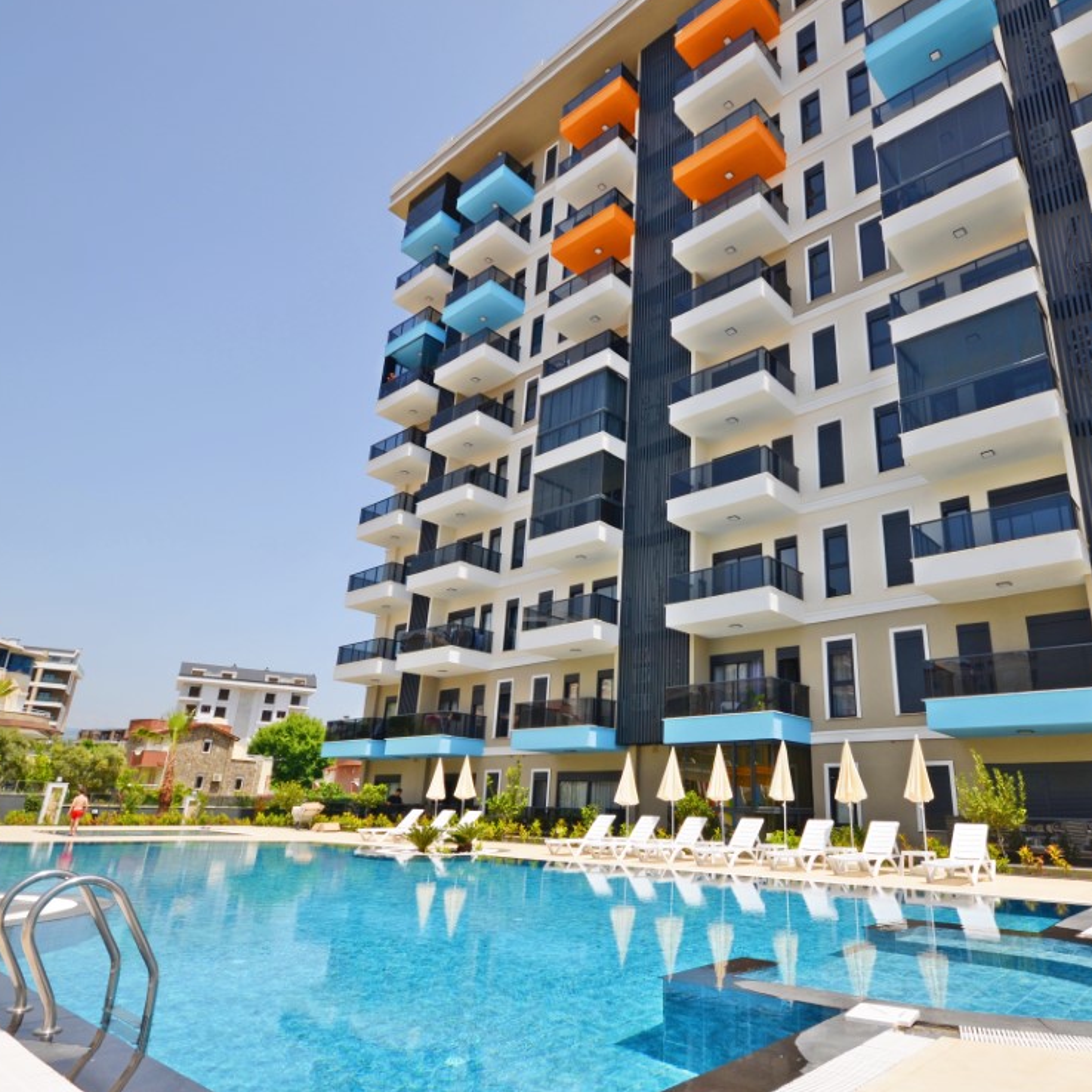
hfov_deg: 73.8
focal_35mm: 20
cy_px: 550
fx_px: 714
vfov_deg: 74.8
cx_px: 670
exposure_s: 1/250
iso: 100
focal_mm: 10
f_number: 9
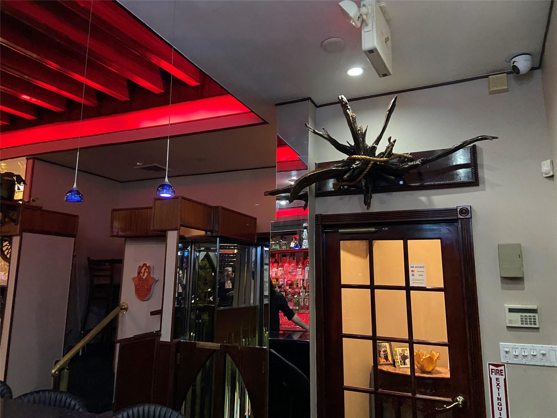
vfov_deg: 53.1
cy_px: 209
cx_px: 278
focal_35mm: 26
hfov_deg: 67.3
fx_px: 418
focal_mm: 4.25
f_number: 1.8
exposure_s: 1/30
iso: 1000
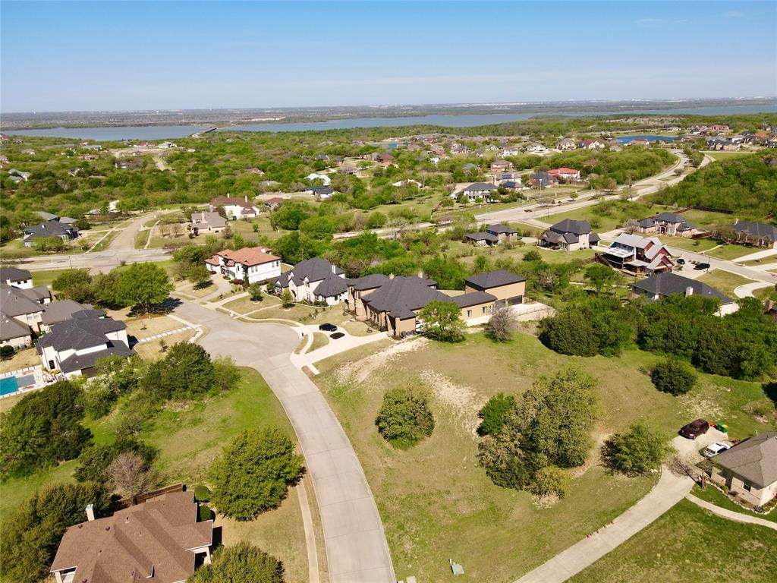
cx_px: 388
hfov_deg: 71.6
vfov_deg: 56.8
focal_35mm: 24
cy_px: 292
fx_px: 539
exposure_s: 1/1000
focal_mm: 4.5
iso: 100
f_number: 2.8
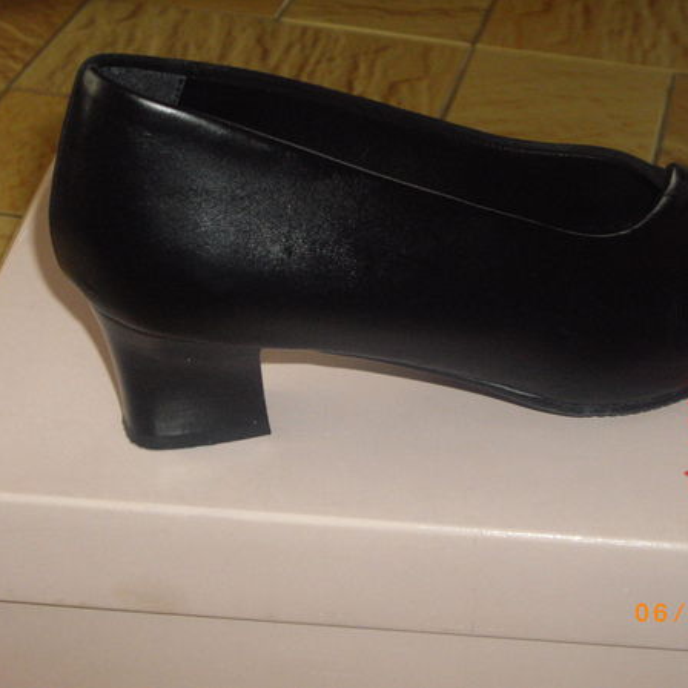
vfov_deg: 22.5
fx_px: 1731
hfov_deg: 22.4
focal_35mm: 77
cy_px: 344
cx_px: 448
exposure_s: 1/80
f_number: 3.8
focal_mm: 13.7
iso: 400
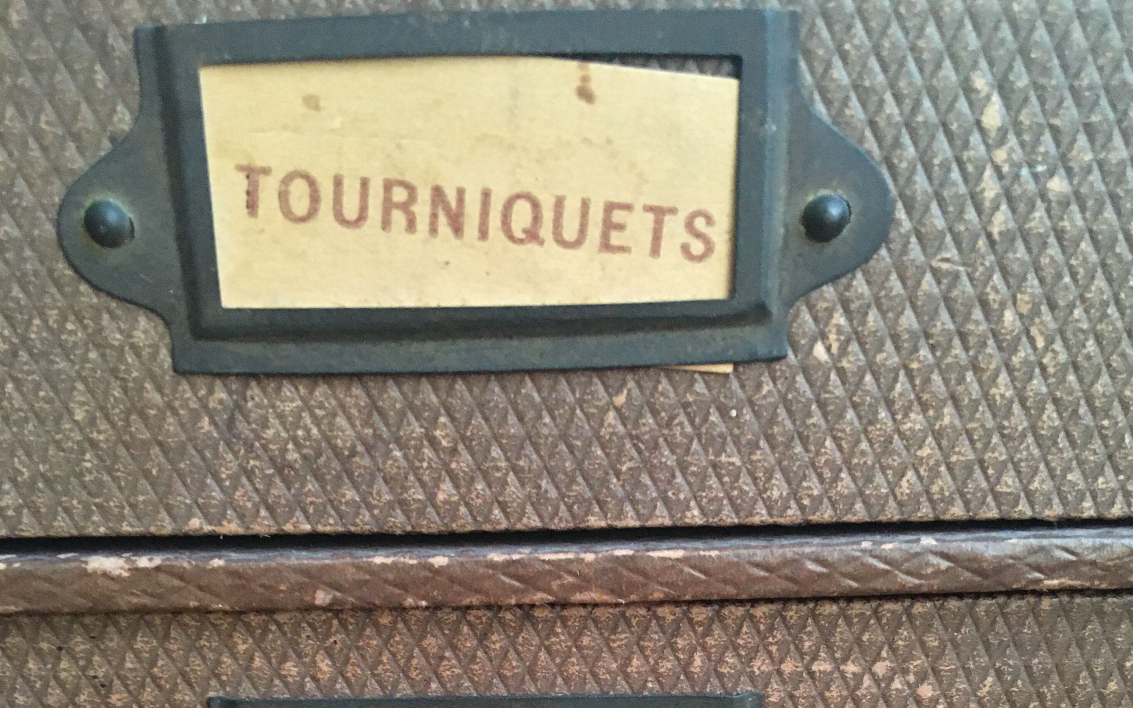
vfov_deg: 28.2
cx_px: 569
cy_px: 744
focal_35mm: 42
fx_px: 1297
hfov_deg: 47.2
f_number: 2.2
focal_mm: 4.15
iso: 200
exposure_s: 1/25
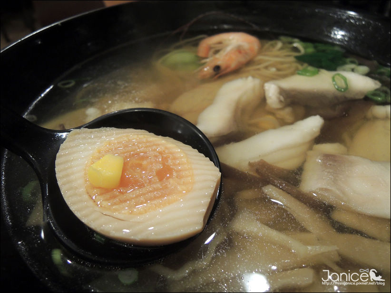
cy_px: 146
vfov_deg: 56.8
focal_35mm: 24
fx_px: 271
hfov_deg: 71.6
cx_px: 196
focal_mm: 4.3
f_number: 2.2
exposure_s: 1/40
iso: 400
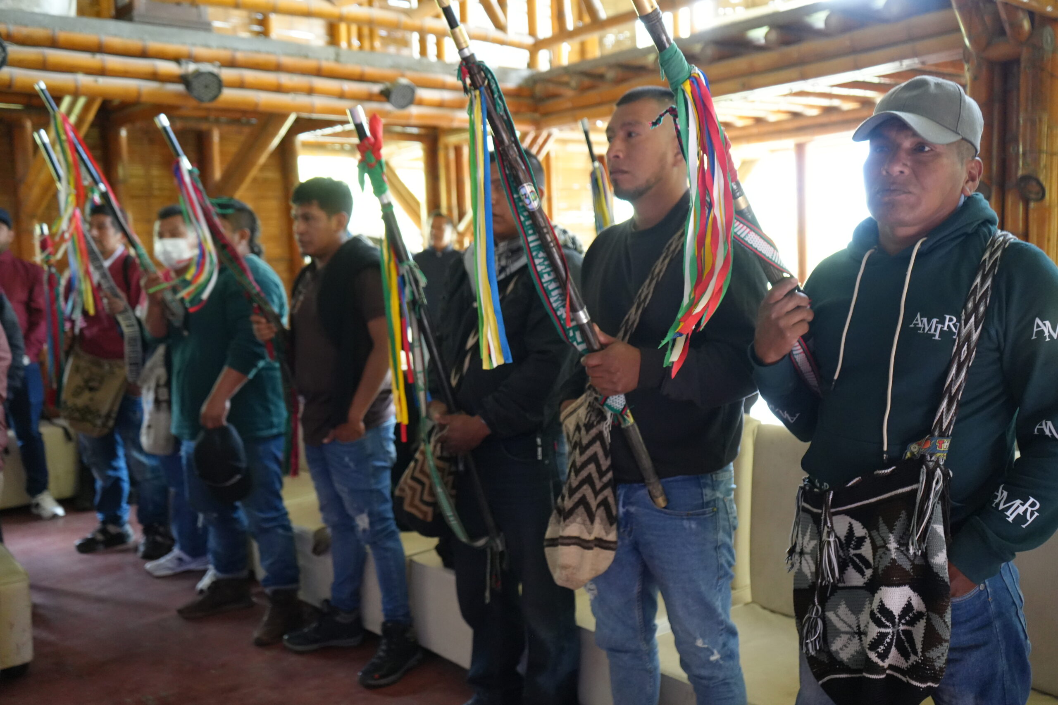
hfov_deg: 55.8
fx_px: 999
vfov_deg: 38.9
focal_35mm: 34
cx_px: 529
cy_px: 352
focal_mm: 34
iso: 6400
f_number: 4
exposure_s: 1/160
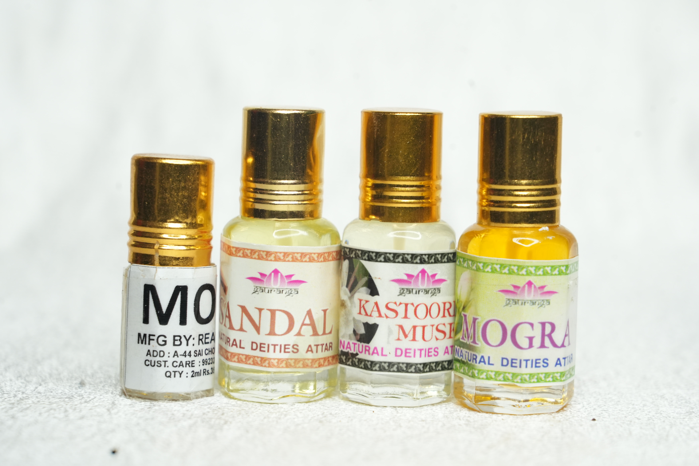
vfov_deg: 13.0
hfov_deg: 19.5
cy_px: 233
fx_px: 2039
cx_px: 350
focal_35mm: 105
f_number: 9
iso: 1600
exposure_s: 1/125
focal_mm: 105
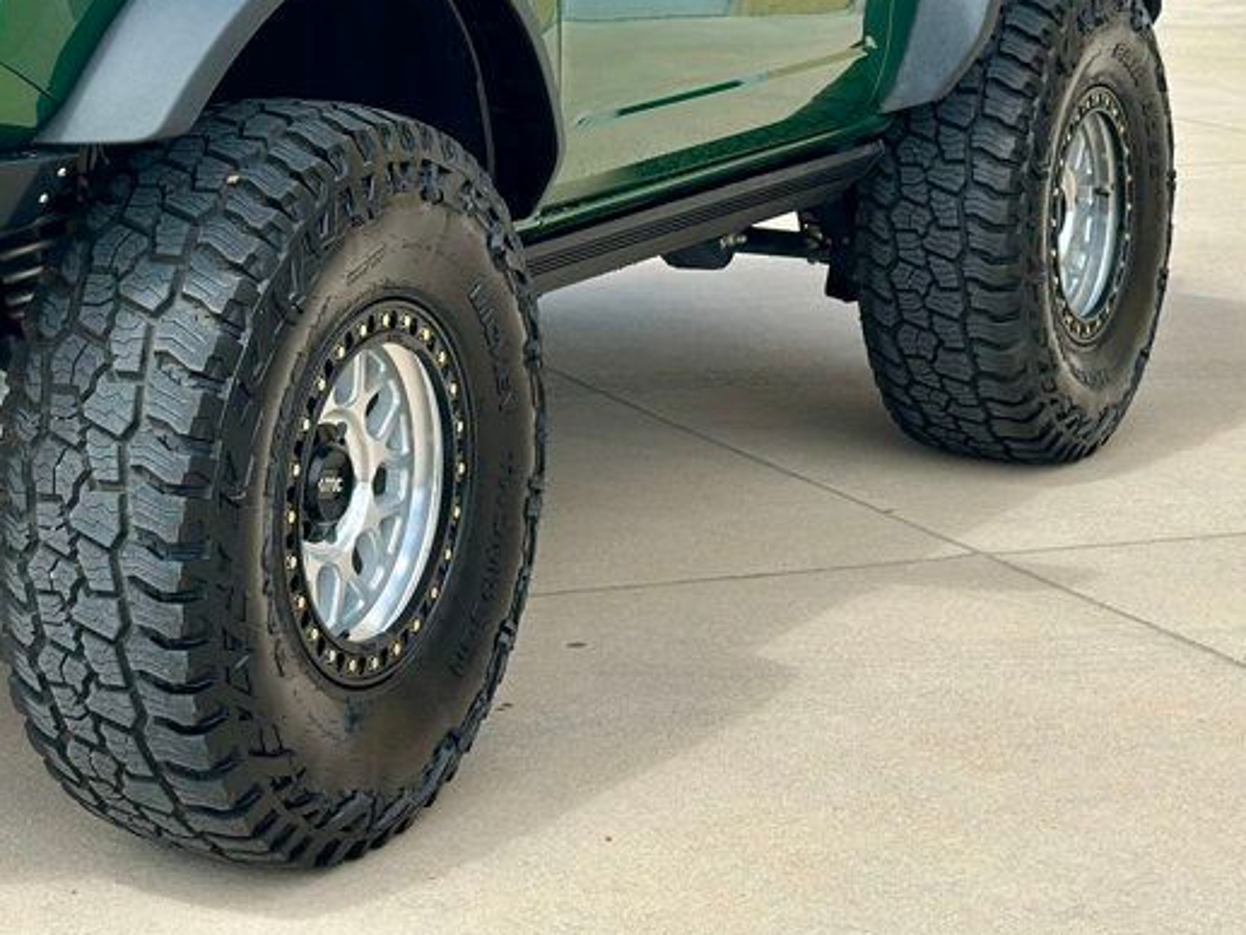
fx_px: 3420
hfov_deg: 20.2
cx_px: 75
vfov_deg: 15.3
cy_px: 22
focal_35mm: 95
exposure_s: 1/1009
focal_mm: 6.86
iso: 80
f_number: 1.78
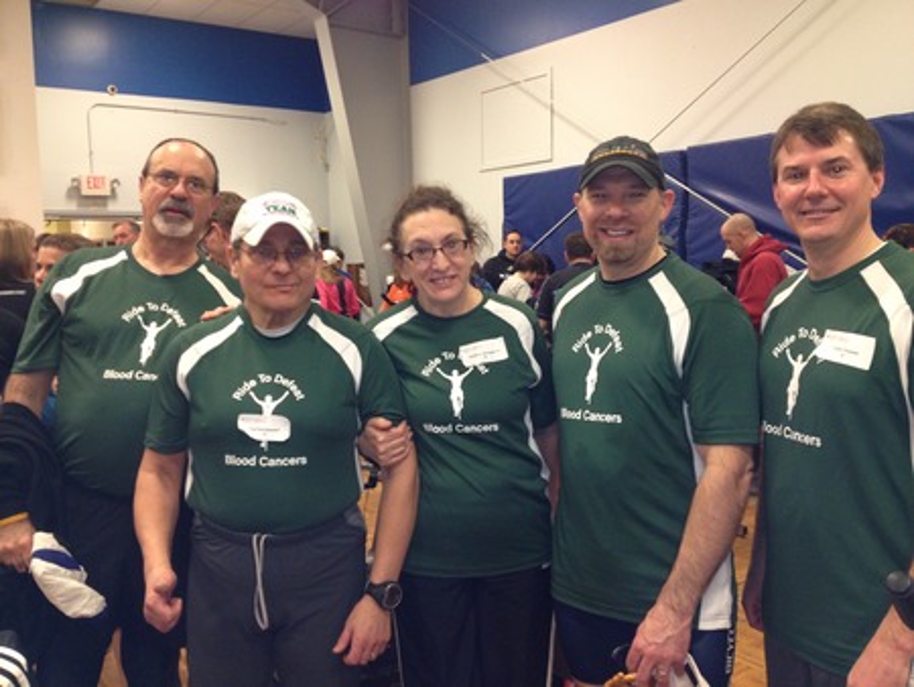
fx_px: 925
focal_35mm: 35
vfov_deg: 40.7
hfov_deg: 52.6
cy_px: 344
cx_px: 457
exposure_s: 1/20
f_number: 2.4
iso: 160
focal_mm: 4.28
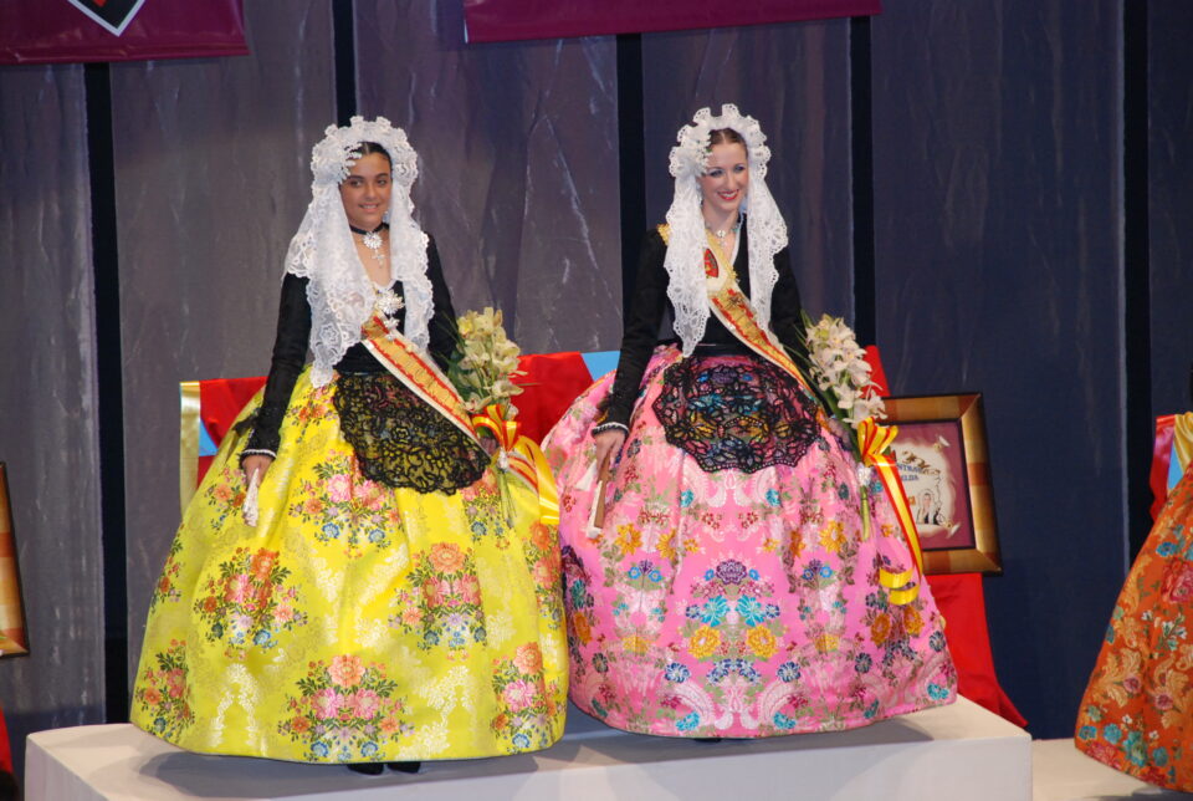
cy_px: 400
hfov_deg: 10.1
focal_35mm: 202
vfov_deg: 6.8
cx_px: 596
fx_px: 6723
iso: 800
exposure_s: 1/160
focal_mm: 135
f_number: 7.1
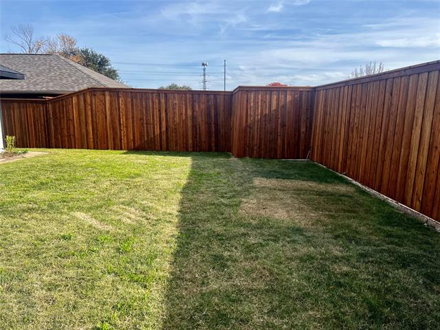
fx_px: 330
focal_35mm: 26
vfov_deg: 53.1
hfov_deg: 67.3
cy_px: 165
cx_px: 220
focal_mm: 5.7
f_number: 1.5
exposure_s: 1/2299
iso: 50
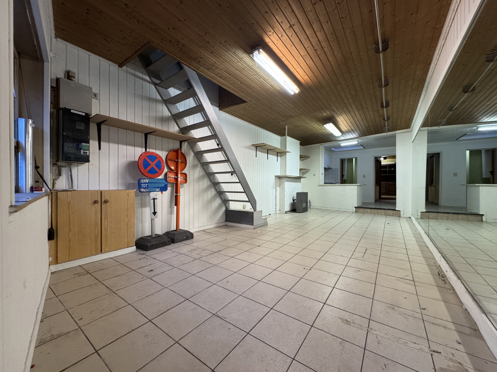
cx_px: 248
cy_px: 186
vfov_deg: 85.7
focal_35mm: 14
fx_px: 201
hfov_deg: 102.1
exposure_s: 1/100
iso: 320
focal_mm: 2.22
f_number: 2.2
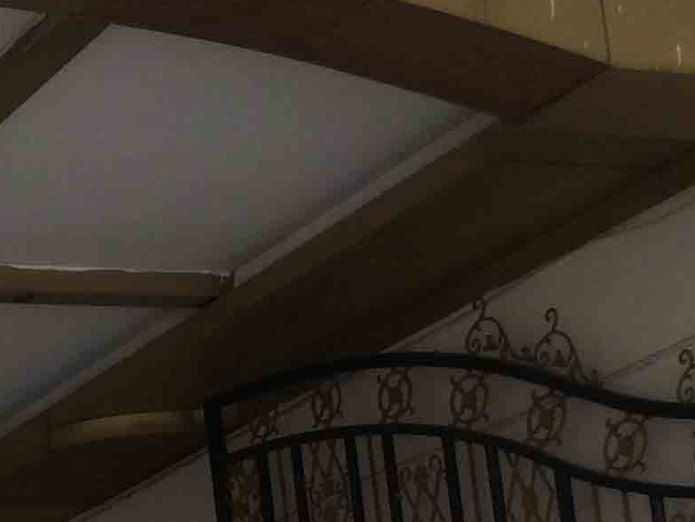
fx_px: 2530
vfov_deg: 11.2
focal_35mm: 126
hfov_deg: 13.9
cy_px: 861
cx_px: -554
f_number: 2.2
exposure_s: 1/159
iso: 32
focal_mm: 4.12
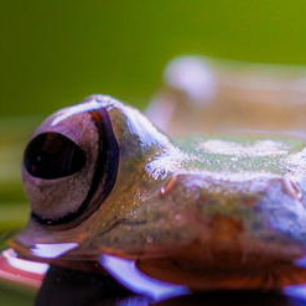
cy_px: 247
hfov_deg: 3.4
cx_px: 196
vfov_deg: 3.4
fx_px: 5161
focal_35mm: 516
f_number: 5.6
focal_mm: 100
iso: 320
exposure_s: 1/50
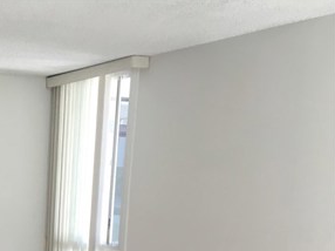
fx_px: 629
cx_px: -39
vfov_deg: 21.4
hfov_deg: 27.2
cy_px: 279
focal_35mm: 65
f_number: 2.2
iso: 32
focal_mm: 4.15
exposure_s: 1/30
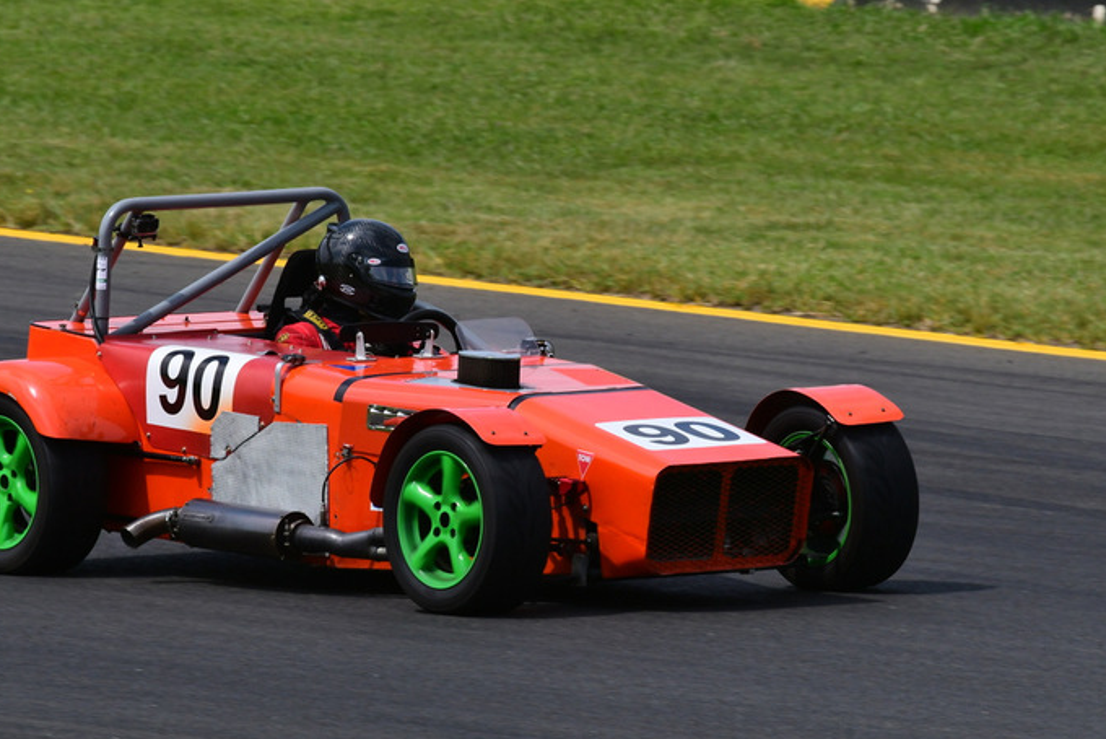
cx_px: 537
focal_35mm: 688
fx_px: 21145
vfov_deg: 2.0
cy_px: 343
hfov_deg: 3.0
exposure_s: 1/640
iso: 500
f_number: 14
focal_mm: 390
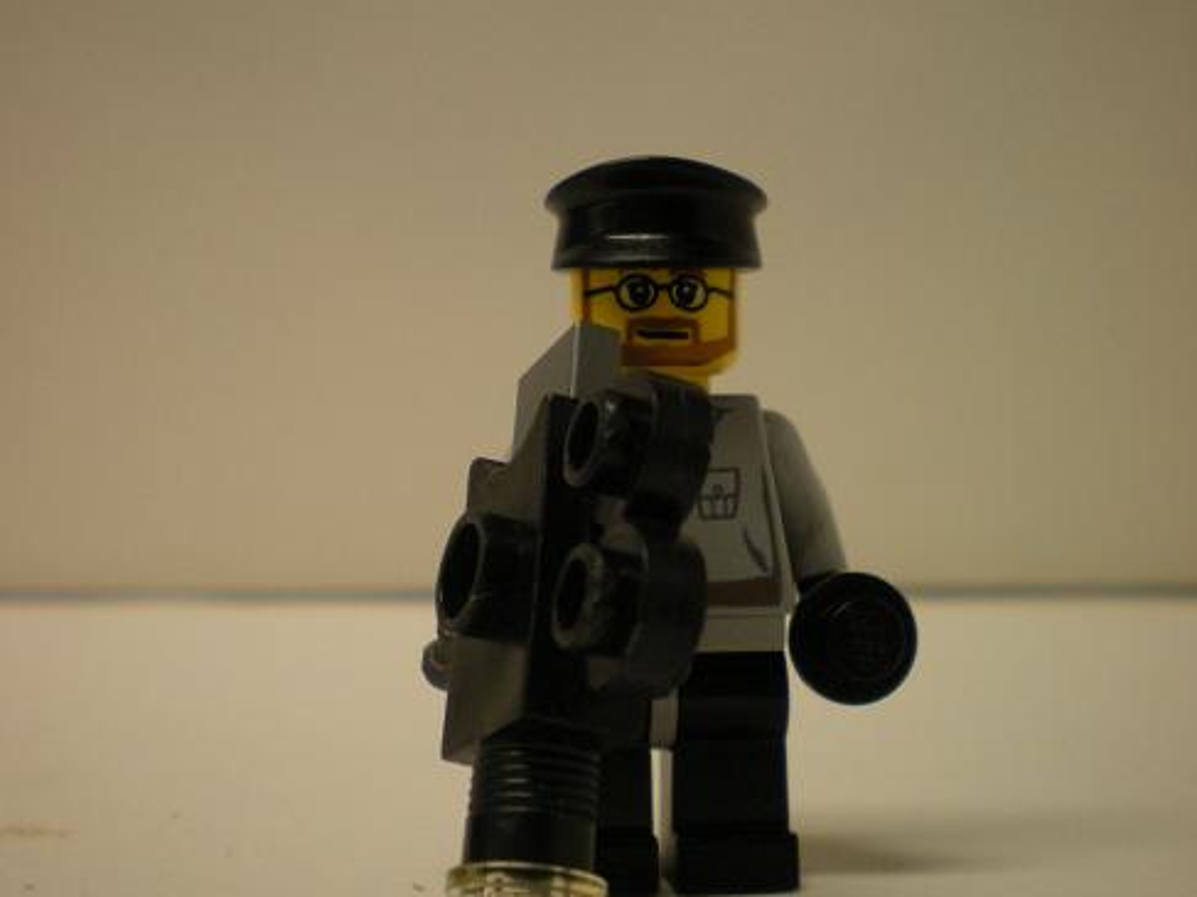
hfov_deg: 39.7
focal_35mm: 48
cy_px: 480
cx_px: 598
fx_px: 1659
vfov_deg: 30.2
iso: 200
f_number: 3.1
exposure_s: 1/72
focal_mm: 6.3
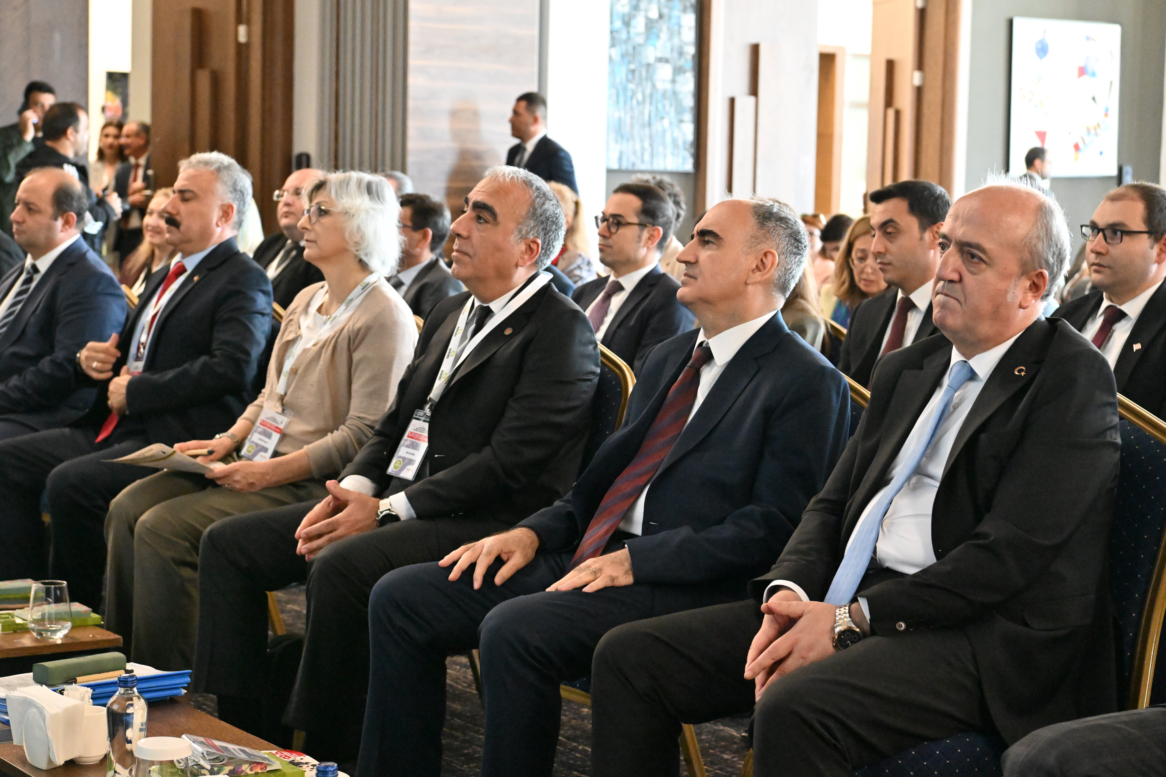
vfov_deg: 19.5
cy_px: 388
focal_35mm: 70
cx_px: 583
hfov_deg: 28.8
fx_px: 2267
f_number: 7.1
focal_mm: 70
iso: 11400
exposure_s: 1/125
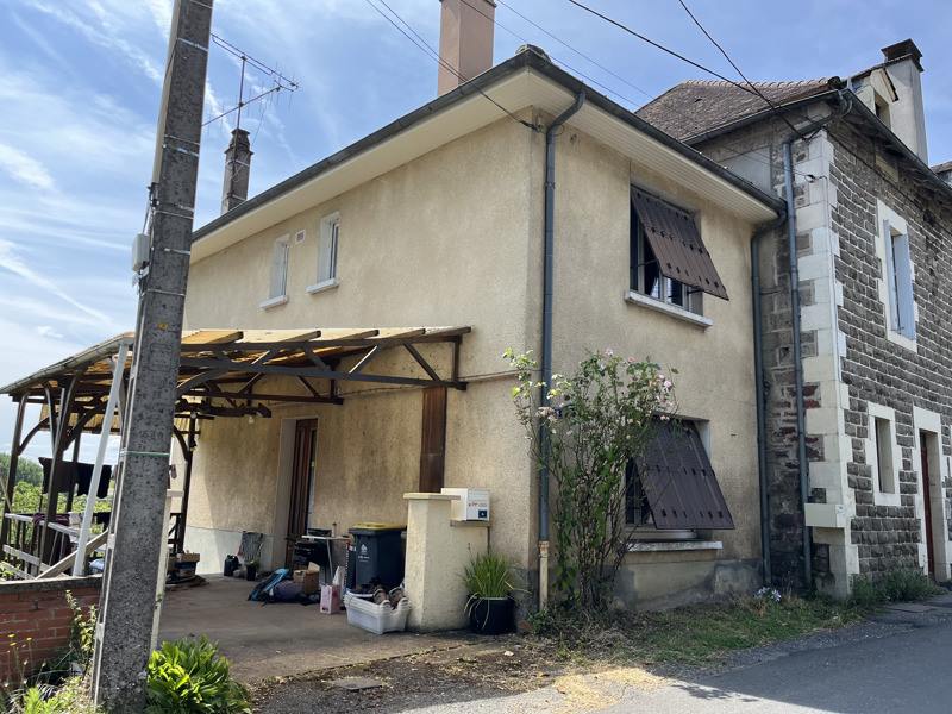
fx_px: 715
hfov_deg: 67.3
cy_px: 357
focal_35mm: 26
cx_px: 476
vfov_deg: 53.1
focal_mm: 5.1
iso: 50
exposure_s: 1/1238
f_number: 1.6
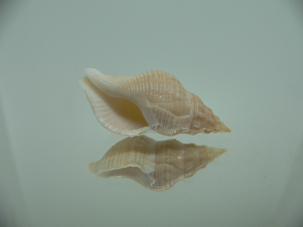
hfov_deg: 52.6
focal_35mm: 35
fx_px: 306
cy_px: 114
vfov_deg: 40.7
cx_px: 152
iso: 100
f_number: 2.8
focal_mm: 4.6
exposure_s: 1/60
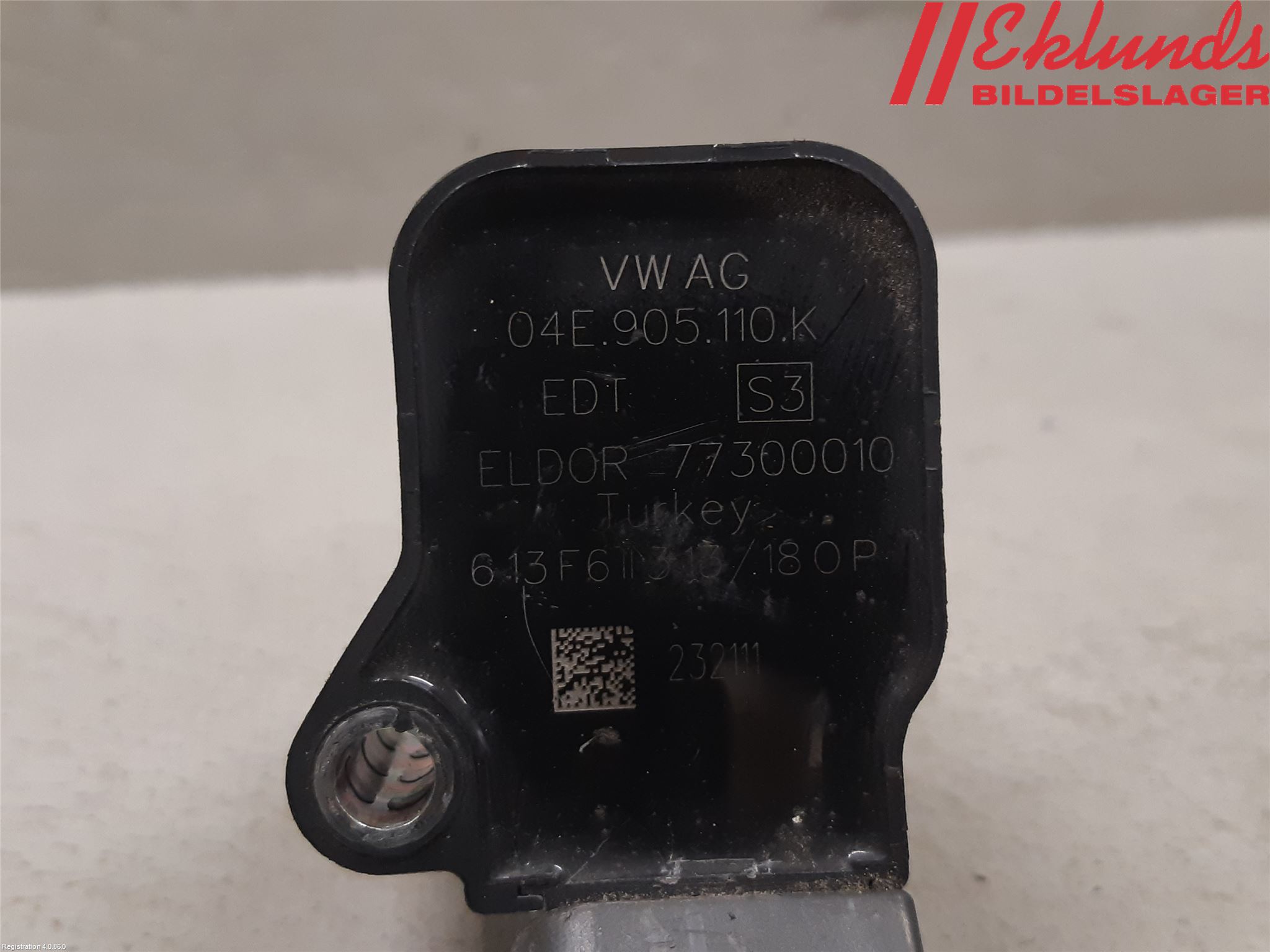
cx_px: 635
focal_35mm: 26
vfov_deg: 53.1
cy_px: 476
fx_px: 954
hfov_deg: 67.3
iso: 160
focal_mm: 3.93
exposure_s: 1/50
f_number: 1.7
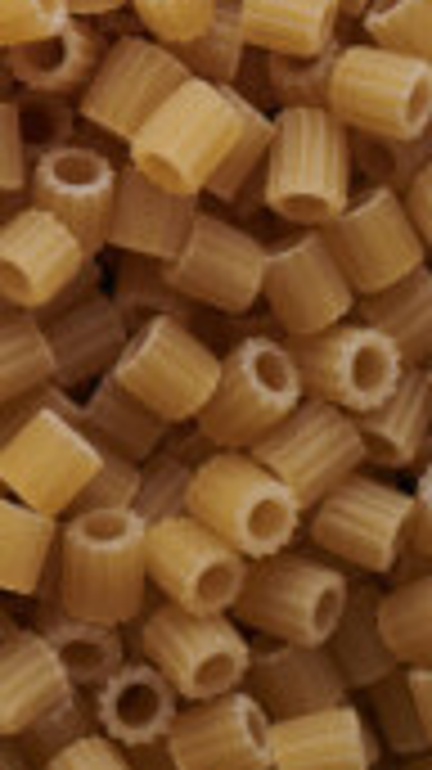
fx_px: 4997
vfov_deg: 8.6
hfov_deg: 4.6
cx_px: -1224
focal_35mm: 245
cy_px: -378
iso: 160
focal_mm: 50
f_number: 8
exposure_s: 1/100
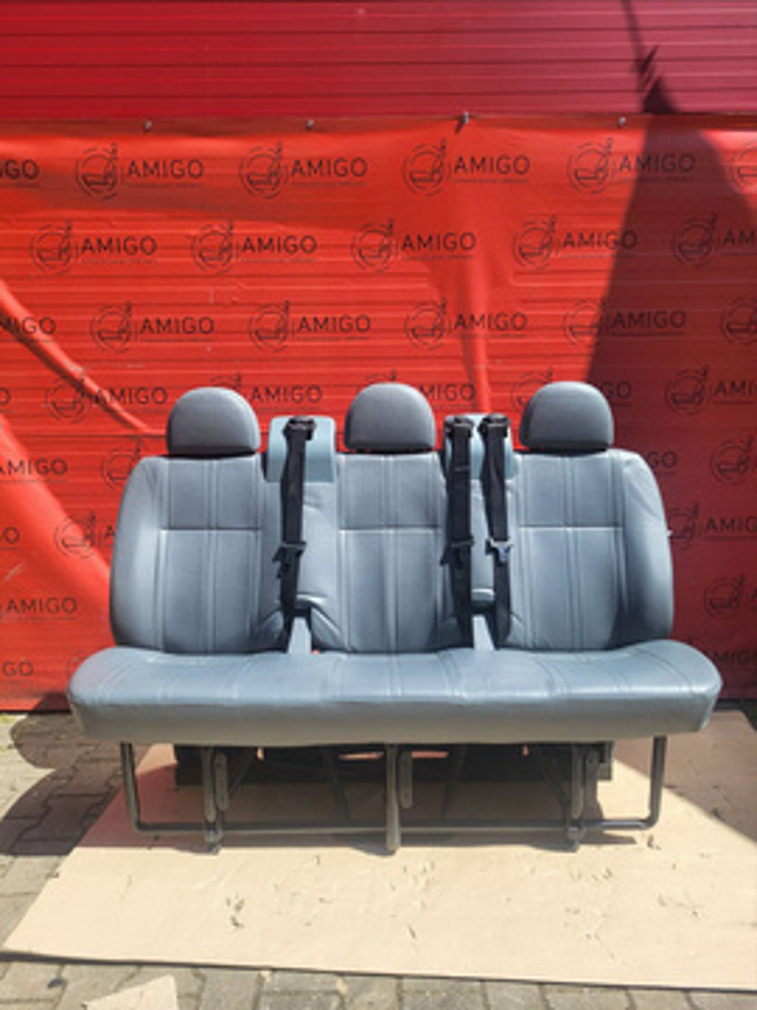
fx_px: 758
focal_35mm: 26
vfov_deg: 67.3
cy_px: 505
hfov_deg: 53.1
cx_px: 378
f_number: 1.8
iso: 40
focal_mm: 5.4
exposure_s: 1/1493
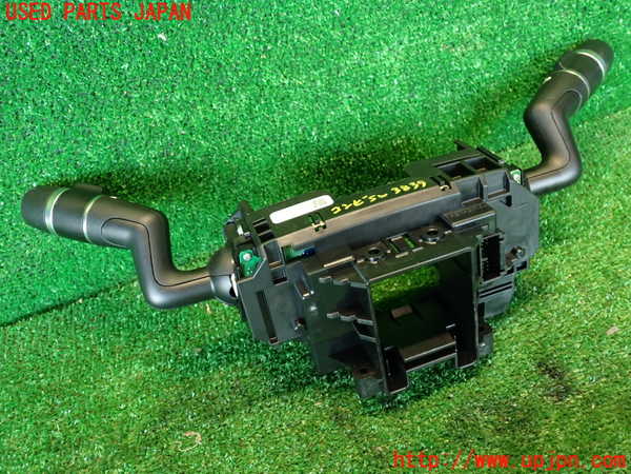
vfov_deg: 44.2
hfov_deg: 56.8
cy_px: 237
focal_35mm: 32
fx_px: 583
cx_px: 316
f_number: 2.4
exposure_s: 1/30
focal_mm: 5.79
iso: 400
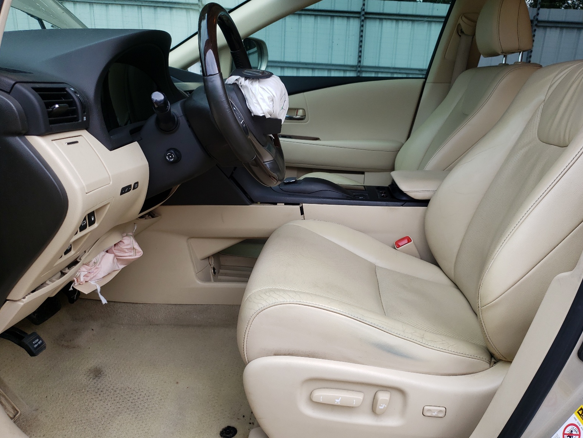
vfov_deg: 51.4
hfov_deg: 65.3
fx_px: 455
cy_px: 222
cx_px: 295
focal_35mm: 27
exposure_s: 1/357
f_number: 1.5
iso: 50
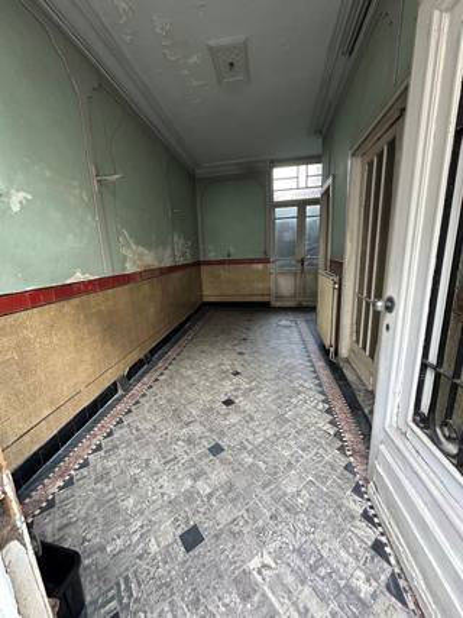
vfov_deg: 102.1
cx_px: 232
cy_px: 309
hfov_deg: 85.6
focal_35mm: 14
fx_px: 250
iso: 500
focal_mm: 2.22
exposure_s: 1/60
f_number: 2.2
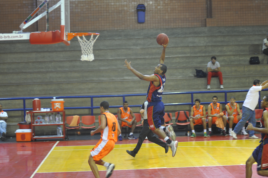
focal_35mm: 169
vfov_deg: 8.1
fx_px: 1257
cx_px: 123
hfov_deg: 12.2
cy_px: 86
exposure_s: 1/160
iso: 1250
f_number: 2.8
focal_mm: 155
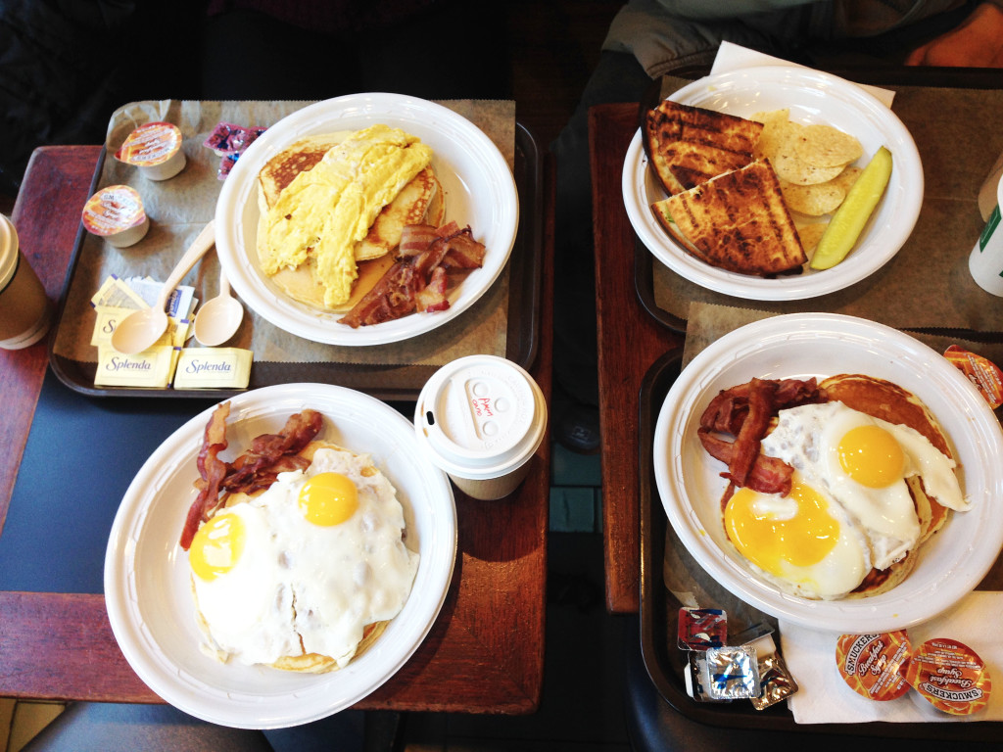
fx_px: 956
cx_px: 502
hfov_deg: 55.4
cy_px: 376
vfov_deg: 42.9
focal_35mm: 33
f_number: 2.4
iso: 50
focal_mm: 4.12
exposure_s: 1/20
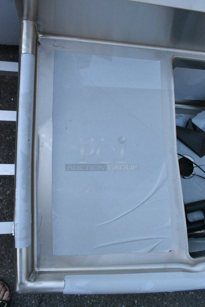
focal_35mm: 27
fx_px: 230
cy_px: 154
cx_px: 102
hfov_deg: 48.0
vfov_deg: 67.3
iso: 6400
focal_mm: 18
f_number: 16
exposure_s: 1/800
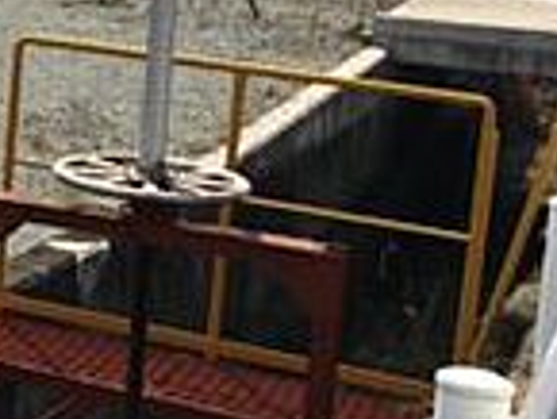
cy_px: -42
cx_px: -534
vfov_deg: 12.2
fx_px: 1932
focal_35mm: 120
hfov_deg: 14.0
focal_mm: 4.15
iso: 25
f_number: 2.2
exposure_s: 1/3077
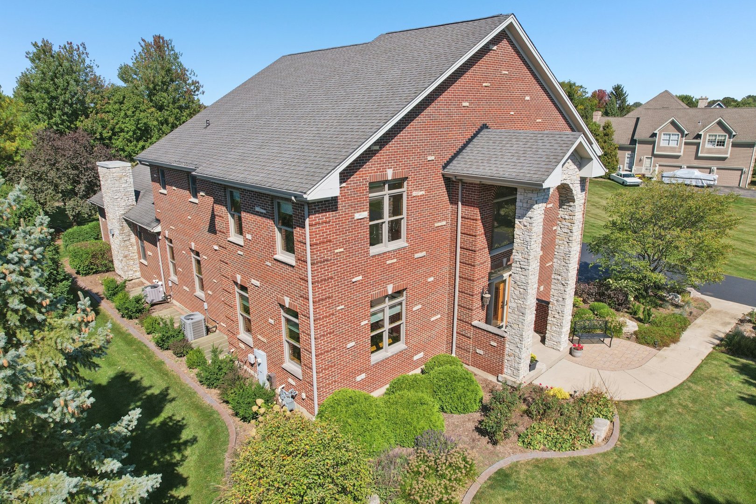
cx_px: 378
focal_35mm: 22
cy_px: 252
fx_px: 462
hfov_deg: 78.6
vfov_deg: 57.2
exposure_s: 1/350
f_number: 2.8
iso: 110
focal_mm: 8.38
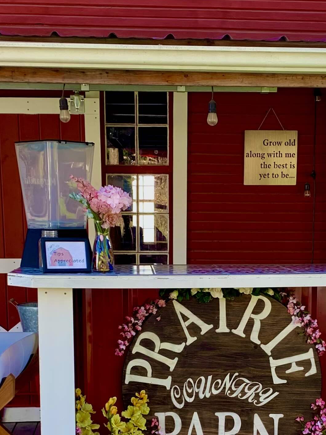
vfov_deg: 25.9
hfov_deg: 19.9
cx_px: 199
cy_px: 346
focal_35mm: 74
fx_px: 930
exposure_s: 1/121
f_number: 1.8
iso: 40
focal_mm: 4.25
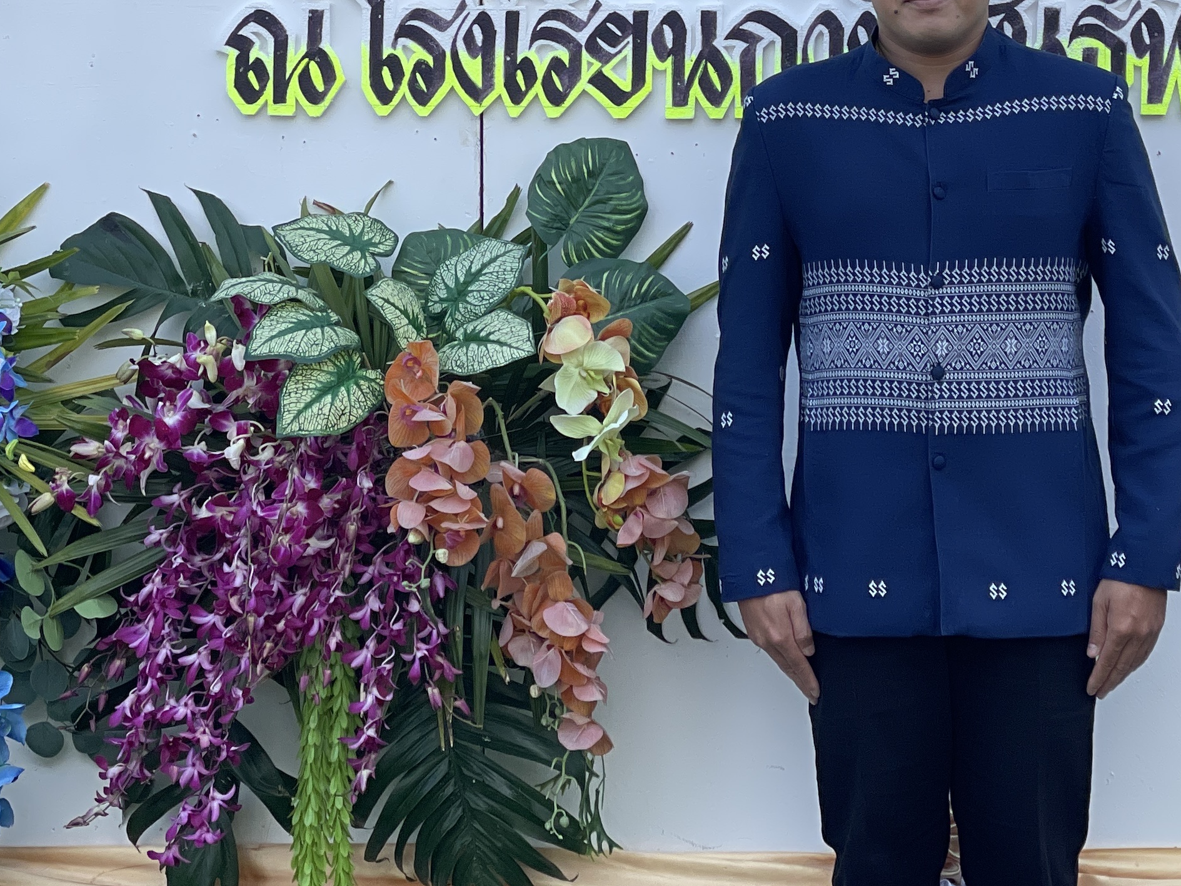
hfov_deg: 17.7
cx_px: 736
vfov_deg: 13.2
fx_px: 3787
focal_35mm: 111
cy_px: 35
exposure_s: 1/551
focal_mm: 6
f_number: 2
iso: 32
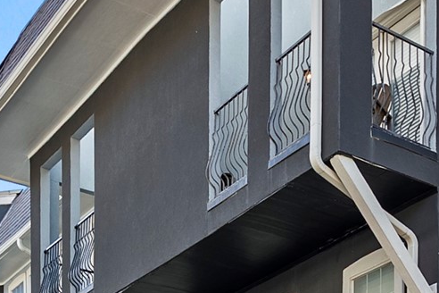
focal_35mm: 75
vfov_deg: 16.8
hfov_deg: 26.1
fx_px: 915
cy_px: 416
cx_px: 399
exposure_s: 1/25
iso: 100
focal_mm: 17
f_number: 4.5
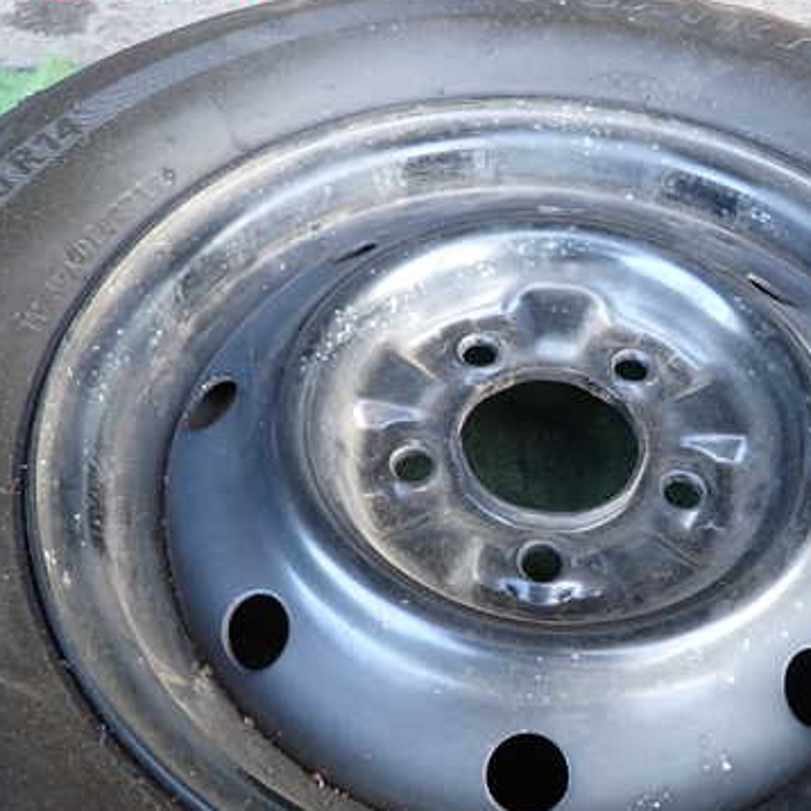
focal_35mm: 37
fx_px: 981
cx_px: 507
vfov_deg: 44.8
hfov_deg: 44.6
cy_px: 460
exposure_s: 1/40
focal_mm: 4.5
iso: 200
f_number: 2
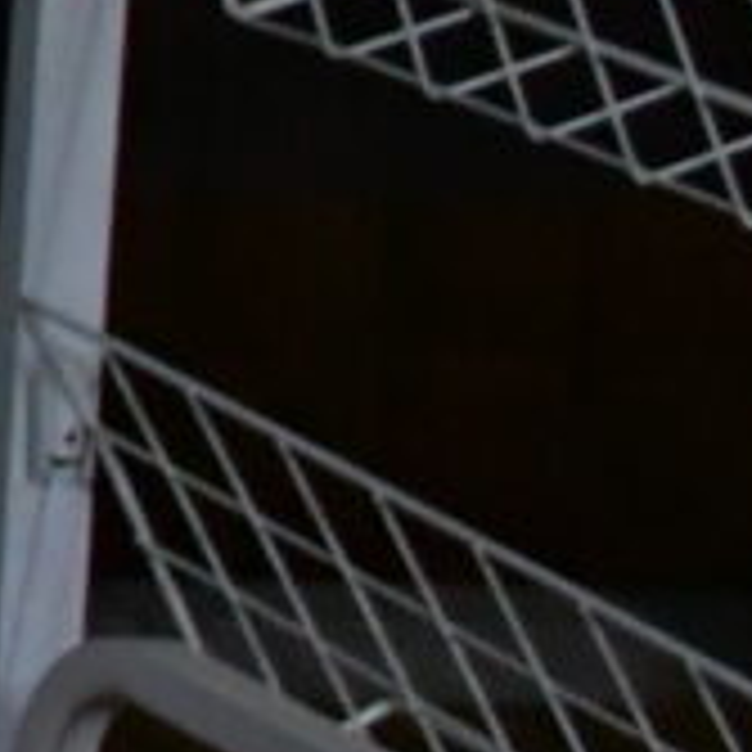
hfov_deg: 4.2
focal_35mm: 351
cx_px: -3359
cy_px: -1792
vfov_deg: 4.7
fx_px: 8627
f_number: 3.8
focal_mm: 24
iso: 4000
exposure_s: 1/60
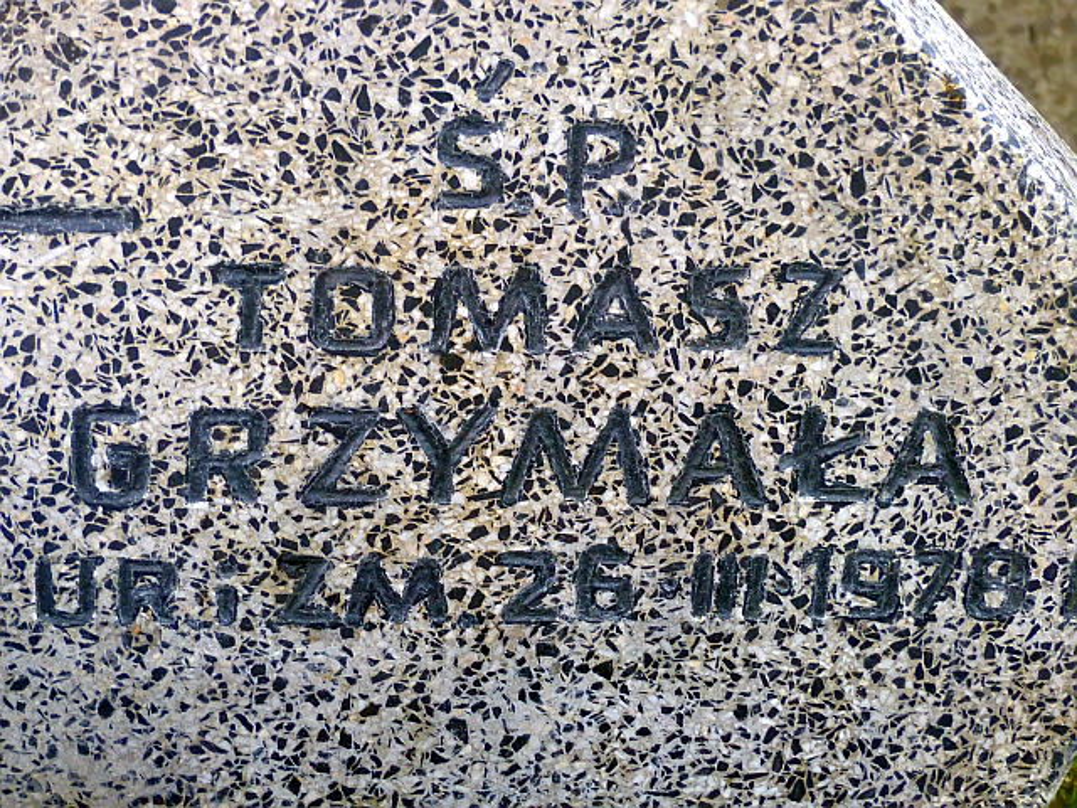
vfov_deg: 12.5
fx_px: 3702
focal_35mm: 119
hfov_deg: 16.6
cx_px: 538
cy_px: 404
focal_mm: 21.4
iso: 200
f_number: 2.8
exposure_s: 1/60
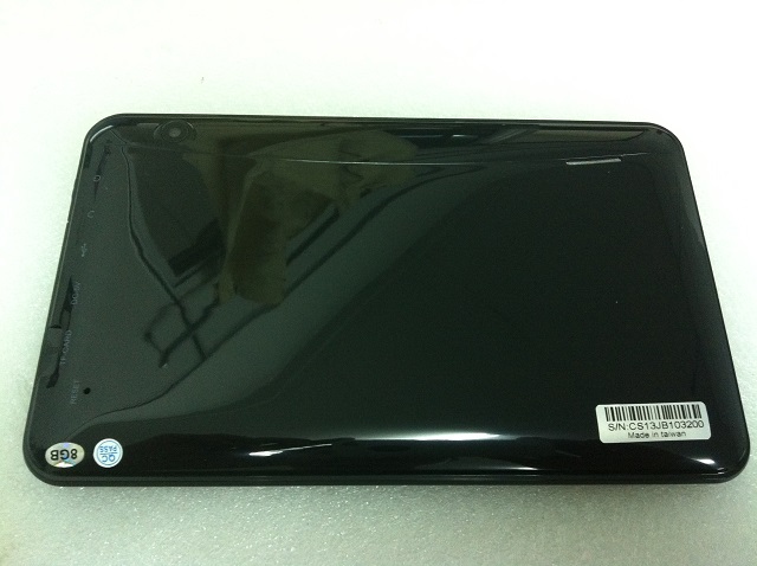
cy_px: 283
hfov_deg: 52.7
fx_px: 764
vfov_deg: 40.6
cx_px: 378
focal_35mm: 35
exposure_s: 1/17
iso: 250
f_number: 2.8
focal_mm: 3.85
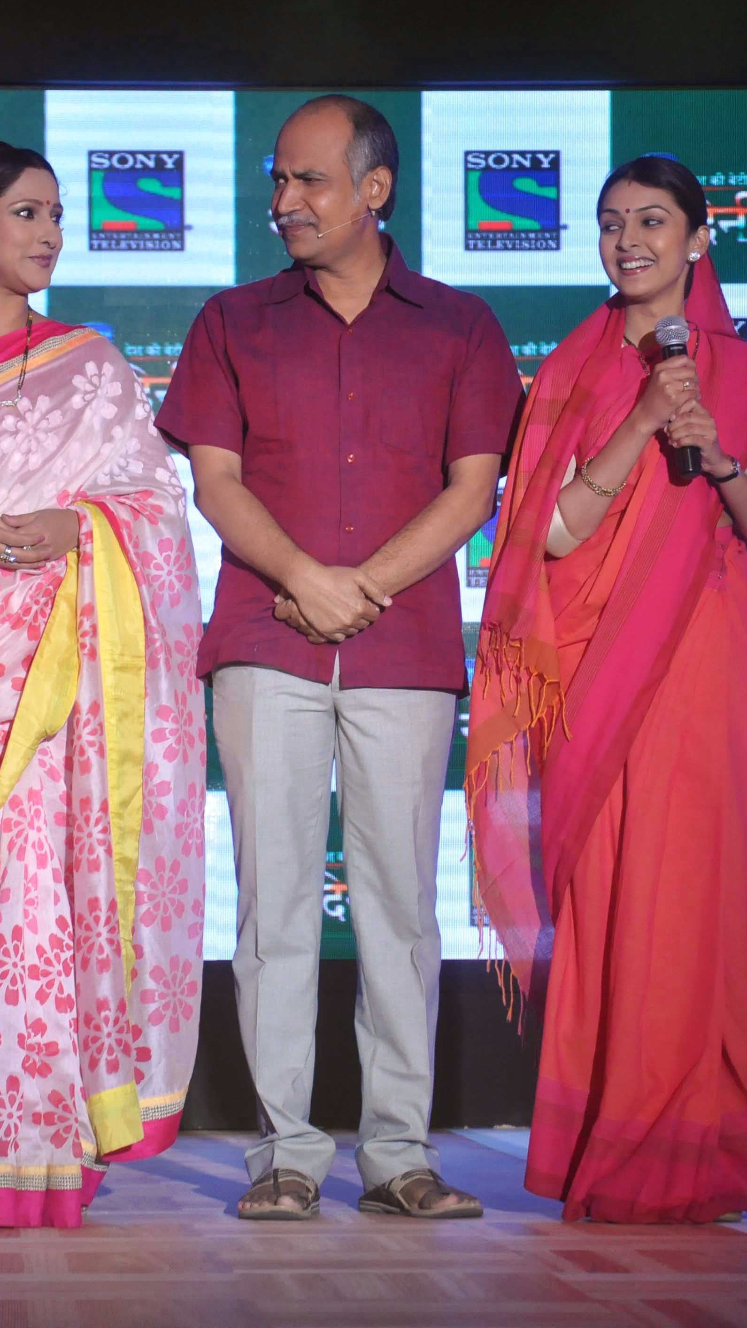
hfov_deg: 10.2
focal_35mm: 119
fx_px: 4190
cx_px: 192
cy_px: 666
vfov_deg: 18.0
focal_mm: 50
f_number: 5.6
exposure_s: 1/125
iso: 1000
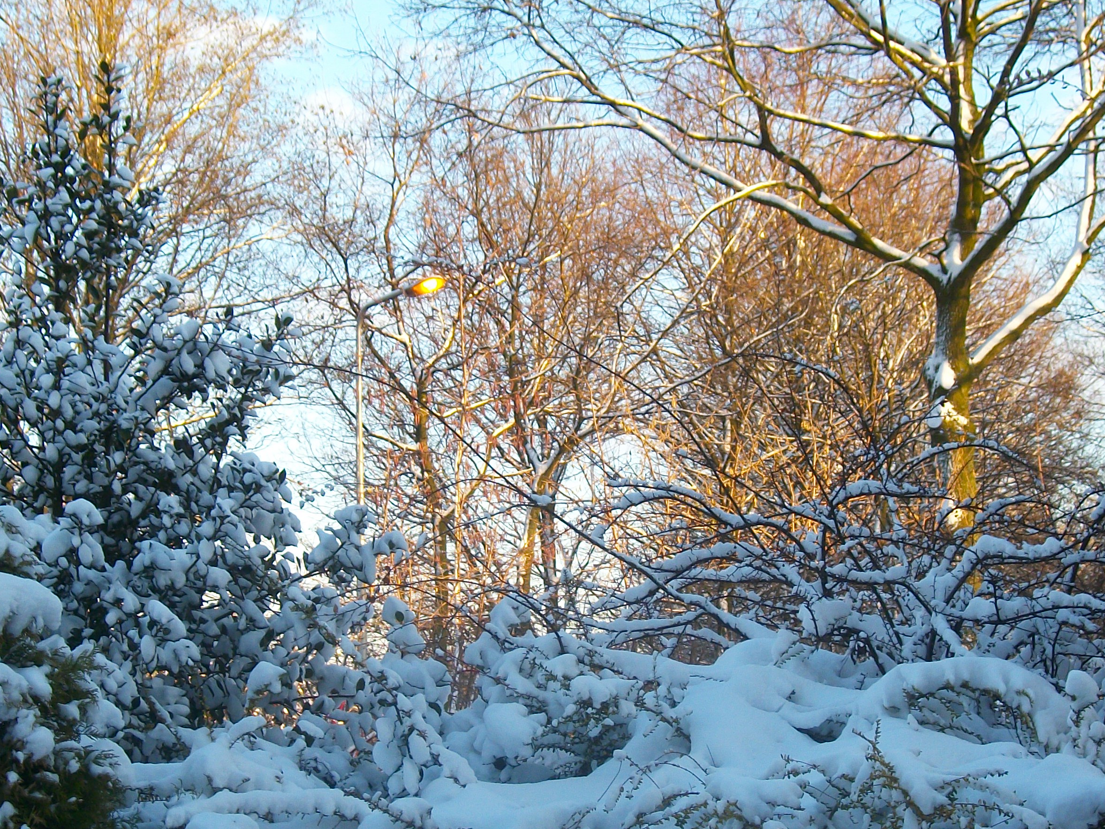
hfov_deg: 21.8
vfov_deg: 16.4
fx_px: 2873
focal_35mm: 90
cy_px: 533
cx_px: 582
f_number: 3.6
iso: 80
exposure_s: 1/158
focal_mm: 8.8
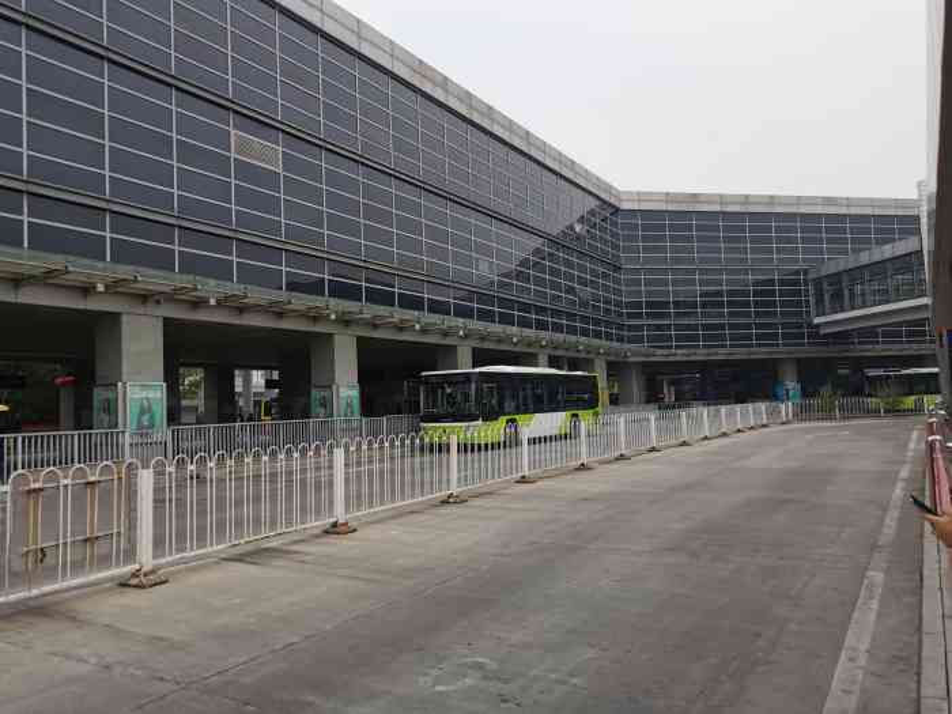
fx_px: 743
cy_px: 357
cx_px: 476
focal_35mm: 27
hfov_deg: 65.3
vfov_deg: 51.4
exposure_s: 1/2000
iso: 50
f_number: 1.8
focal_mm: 5.58
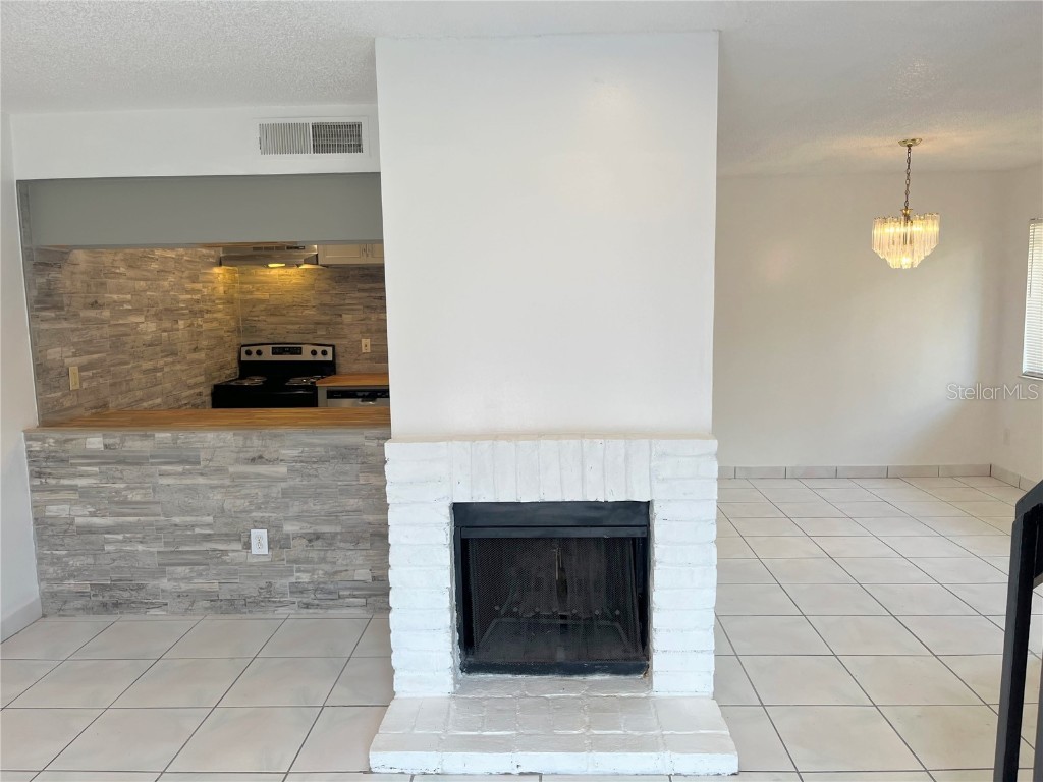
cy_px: 391
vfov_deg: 53.1
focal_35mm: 26
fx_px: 783
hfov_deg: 67.3
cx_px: 522
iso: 40
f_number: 1.6
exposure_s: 1/120
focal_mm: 5.1
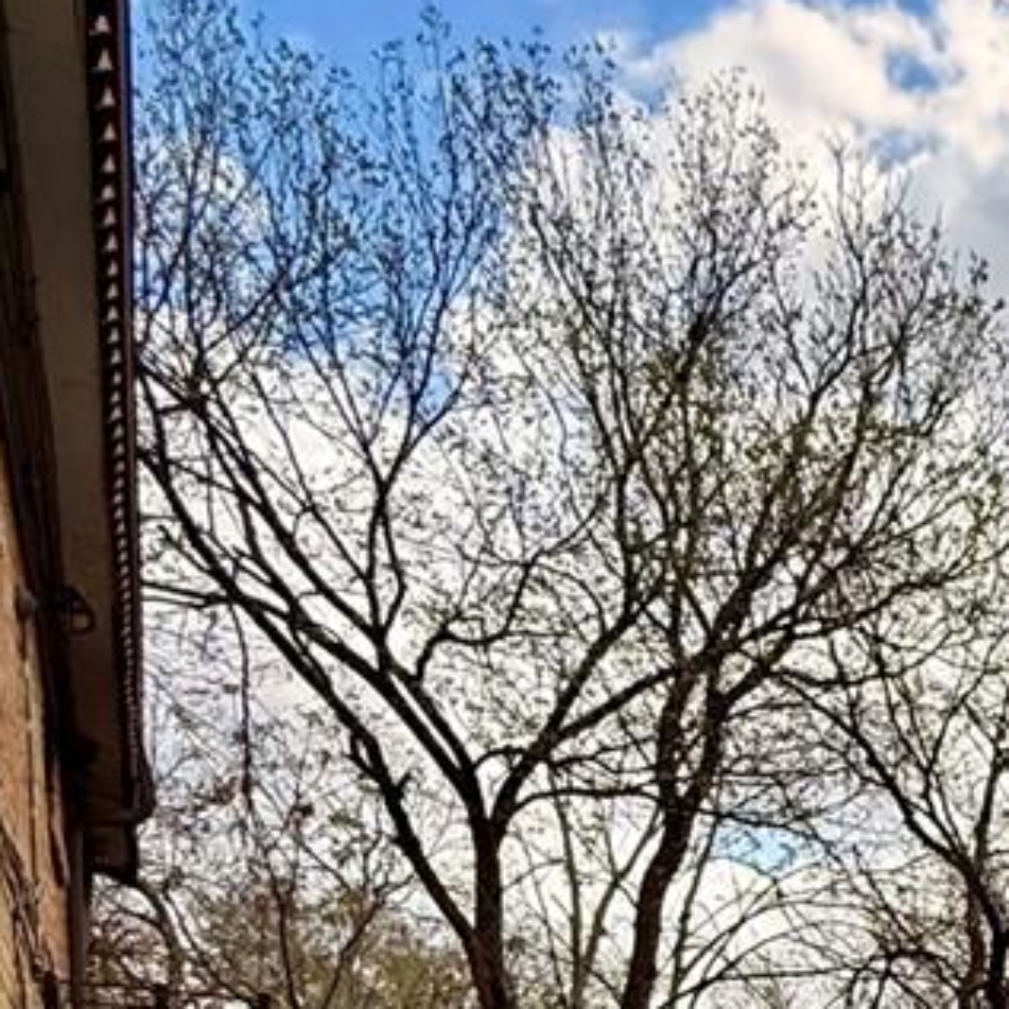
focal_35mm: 60
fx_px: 1979
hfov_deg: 22.7
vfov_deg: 23.7
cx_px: 1563
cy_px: 1442
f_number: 2.2
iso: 64
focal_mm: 2.22
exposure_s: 1/2092
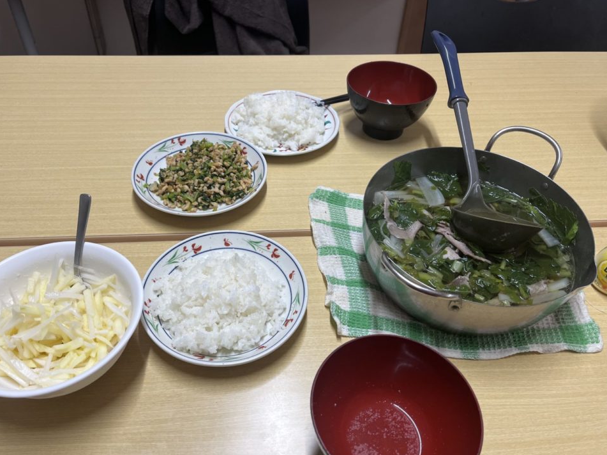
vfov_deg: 49.7
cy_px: 234
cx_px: 284
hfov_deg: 63.4
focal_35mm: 28
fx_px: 491
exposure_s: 1/121
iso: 80
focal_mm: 5.1
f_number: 1.6
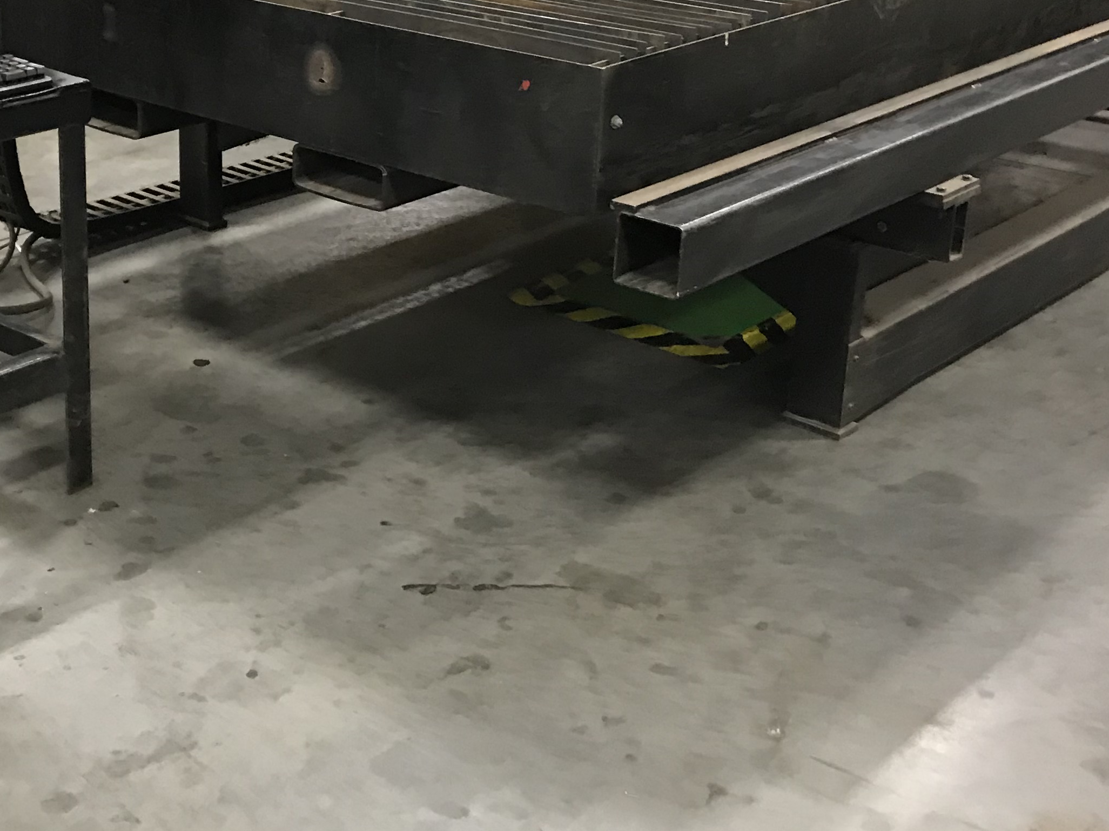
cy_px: 279
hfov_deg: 34.4
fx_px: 1762
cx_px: 325
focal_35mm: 55
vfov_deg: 26.4
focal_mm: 3.99
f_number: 1.8
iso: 100
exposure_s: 1/9
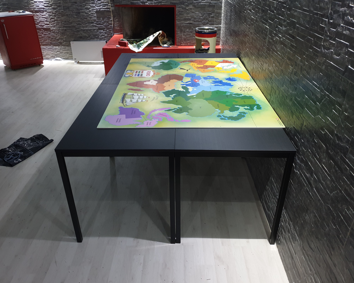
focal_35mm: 28
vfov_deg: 51.5
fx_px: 293
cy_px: 140
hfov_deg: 62.2
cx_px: 174
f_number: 1.5
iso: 250
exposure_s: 1/11
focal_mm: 4.3
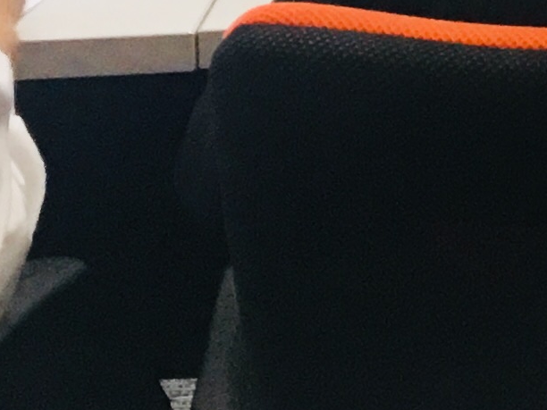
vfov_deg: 7.0
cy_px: -838
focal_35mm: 191
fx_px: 3018
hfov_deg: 9.6
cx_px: 1112
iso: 80
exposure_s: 1/17
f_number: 2.2
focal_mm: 4.15
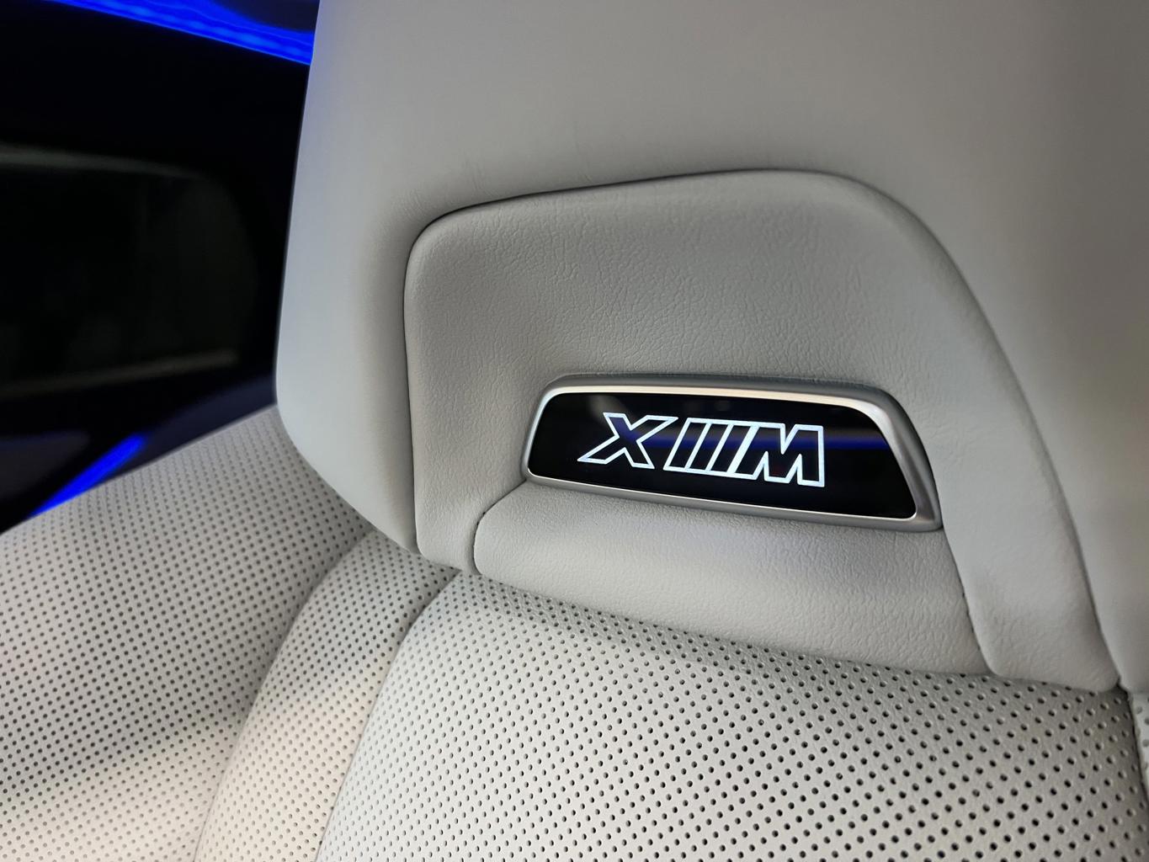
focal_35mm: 26
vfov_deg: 53.1
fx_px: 863
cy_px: 431
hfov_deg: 67.3
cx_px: 574
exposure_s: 1/49
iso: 400
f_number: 1.5
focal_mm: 5.7
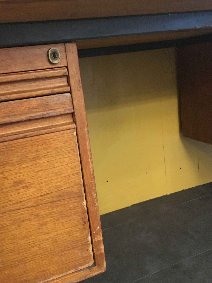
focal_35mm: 34
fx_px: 278
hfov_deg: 41.8
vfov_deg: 53.9
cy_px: 129
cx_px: 97
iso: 320
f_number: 2.2
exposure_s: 1/17
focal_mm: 4.15
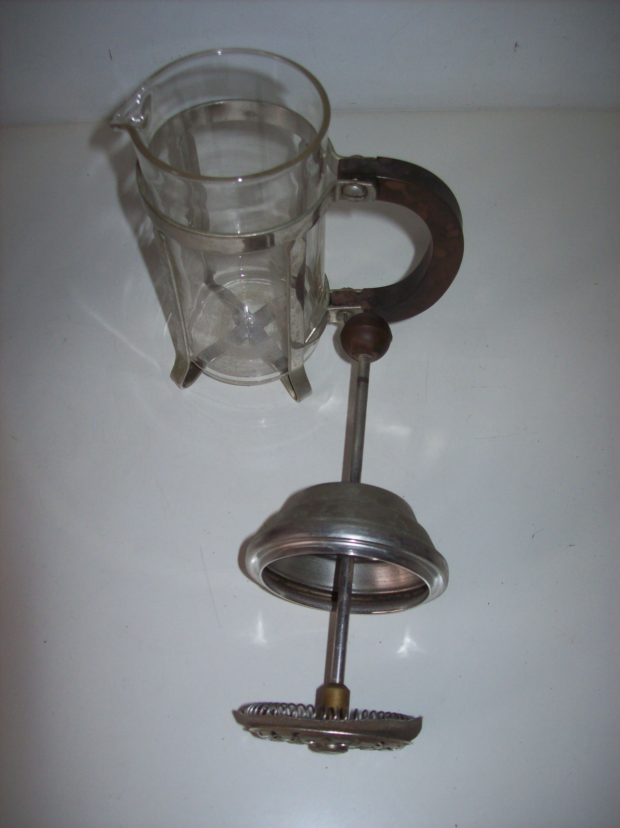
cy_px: 414
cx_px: 310
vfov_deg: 51.4
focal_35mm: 36
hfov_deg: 39.6
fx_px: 860
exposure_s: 1/64
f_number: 2.7
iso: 80
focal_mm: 6
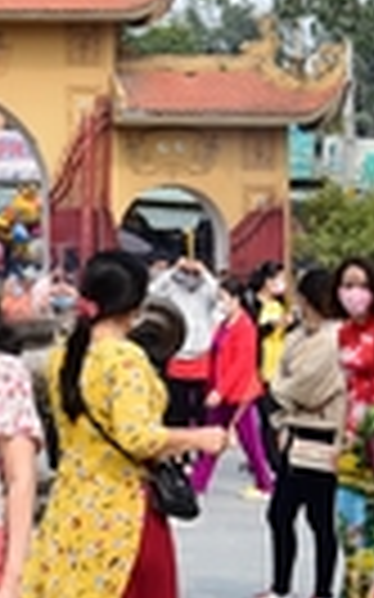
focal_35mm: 159
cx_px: -27
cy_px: 292
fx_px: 2596
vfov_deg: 13.2
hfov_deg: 8.2
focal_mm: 32
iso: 100
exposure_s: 1/320
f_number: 5
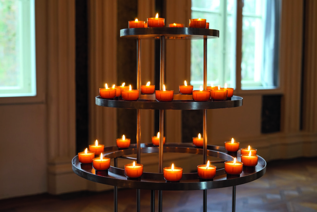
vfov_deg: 27.0
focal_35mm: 50
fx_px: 440
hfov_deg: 39.6
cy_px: 106
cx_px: 158
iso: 800
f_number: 4
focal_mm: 50
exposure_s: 1/60
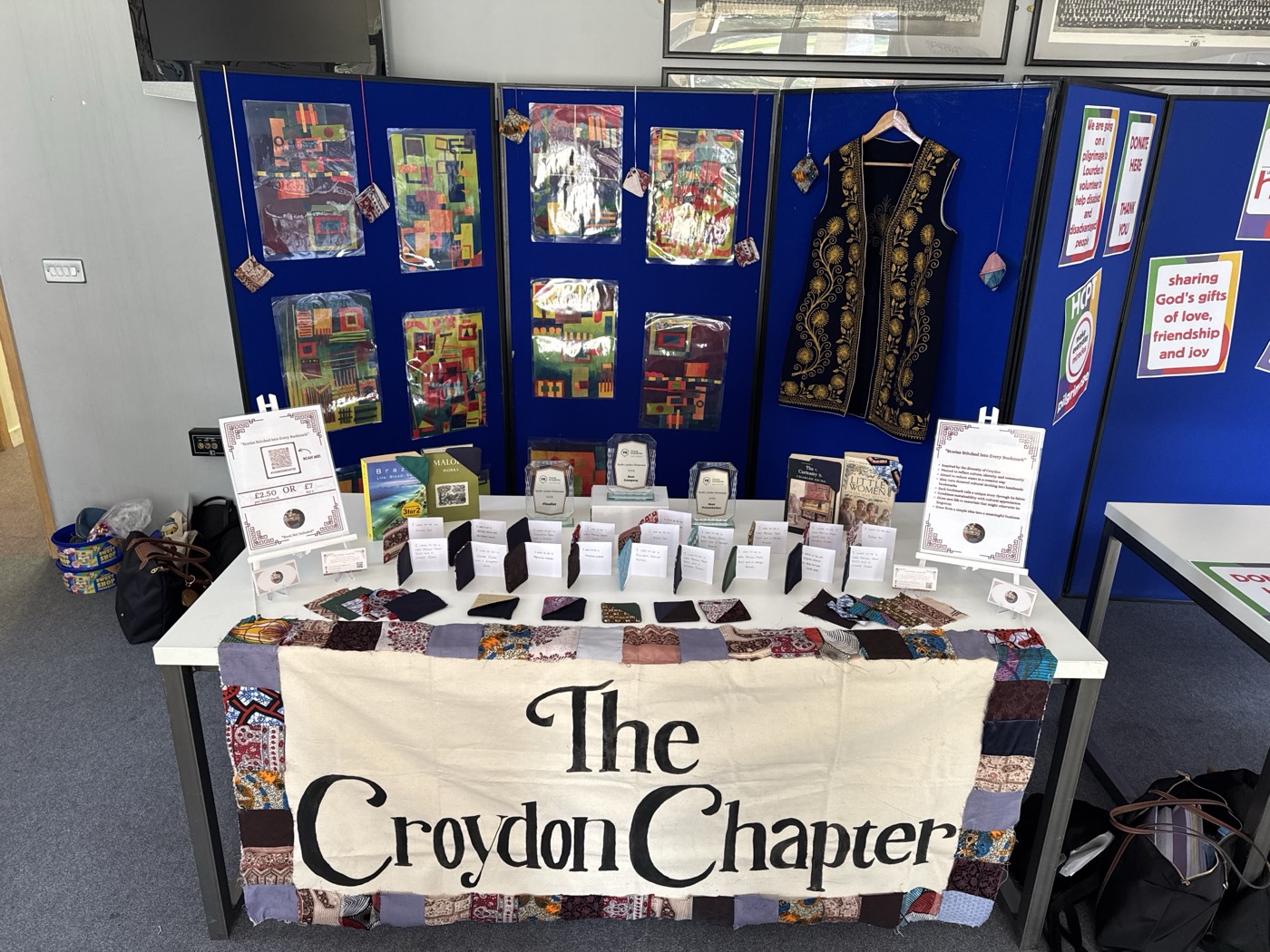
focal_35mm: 24
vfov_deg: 56.8
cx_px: 635
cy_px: 476
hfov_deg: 71.6
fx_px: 881
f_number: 1.78
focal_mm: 6.76
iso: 200
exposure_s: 1/68
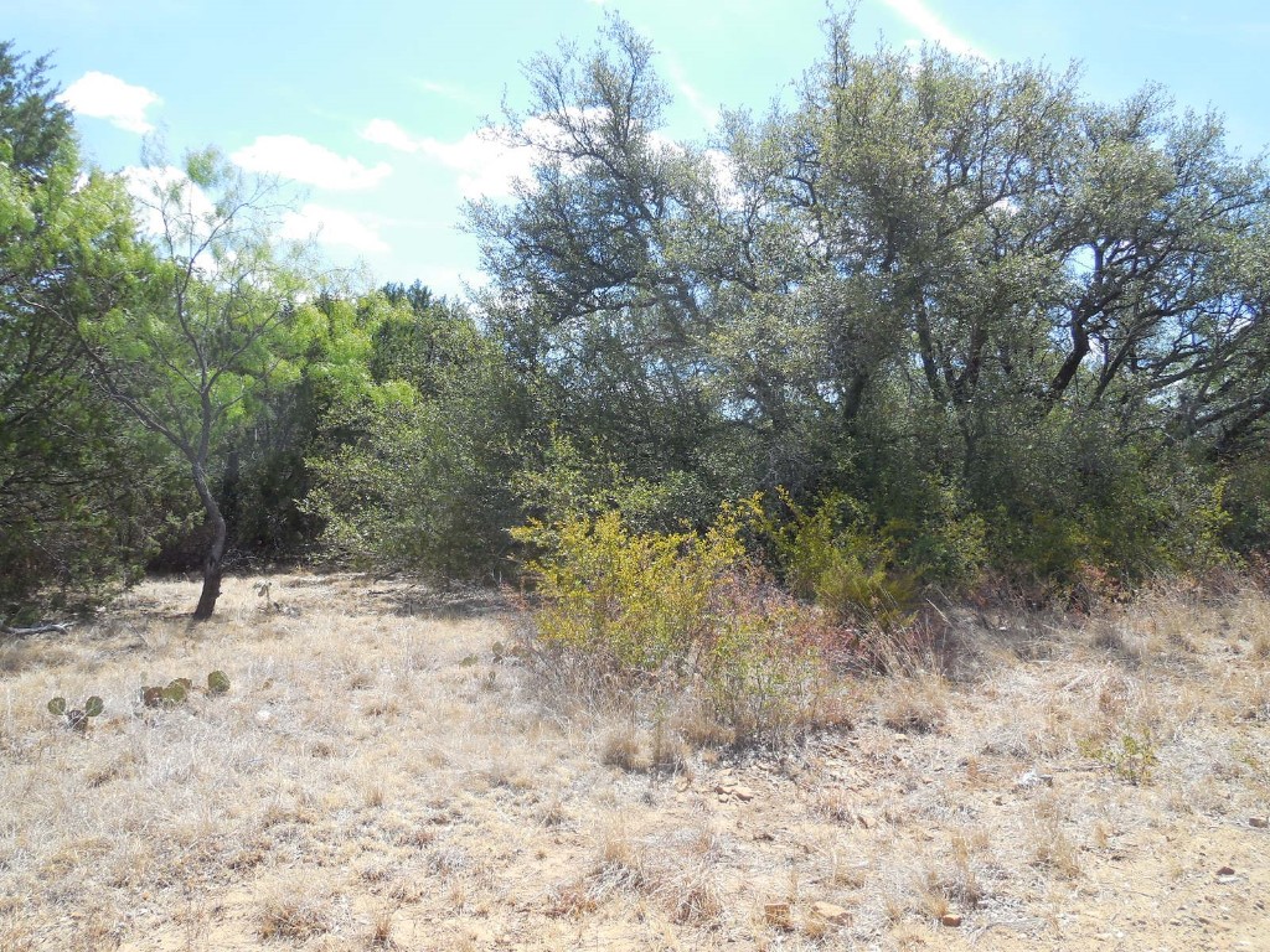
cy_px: 476
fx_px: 917
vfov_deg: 54.9
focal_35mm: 25
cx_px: 635
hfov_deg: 69.4
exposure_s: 1/800
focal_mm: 4.5
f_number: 3.1
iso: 125
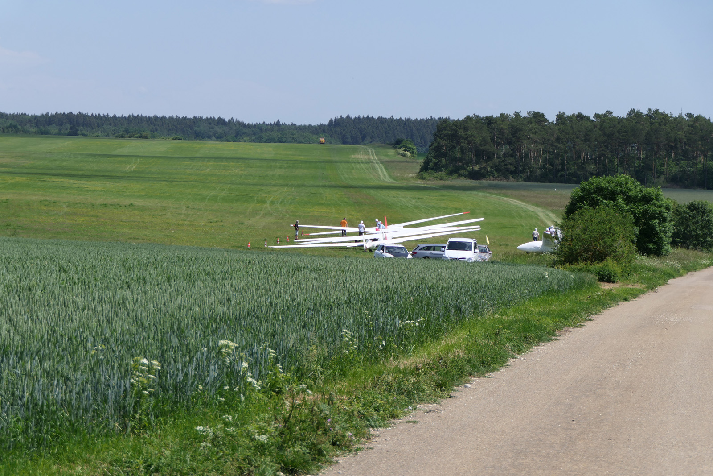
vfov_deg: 10.4
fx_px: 2614
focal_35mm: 132
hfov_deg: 15.5
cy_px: 238
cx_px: 356
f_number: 4.2
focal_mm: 48.3
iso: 125
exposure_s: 1/1300
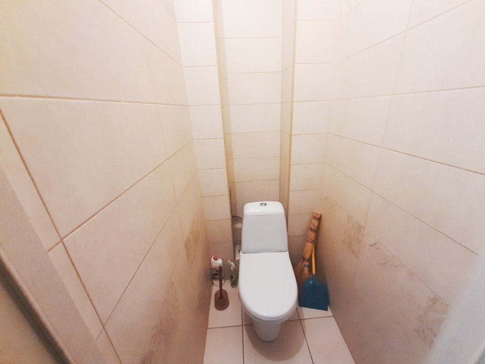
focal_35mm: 13
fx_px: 182
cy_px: 182
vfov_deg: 89.9
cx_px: 242
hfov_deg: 106.2
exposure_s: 1/25
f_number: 2.2
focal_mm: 1.42
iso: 320
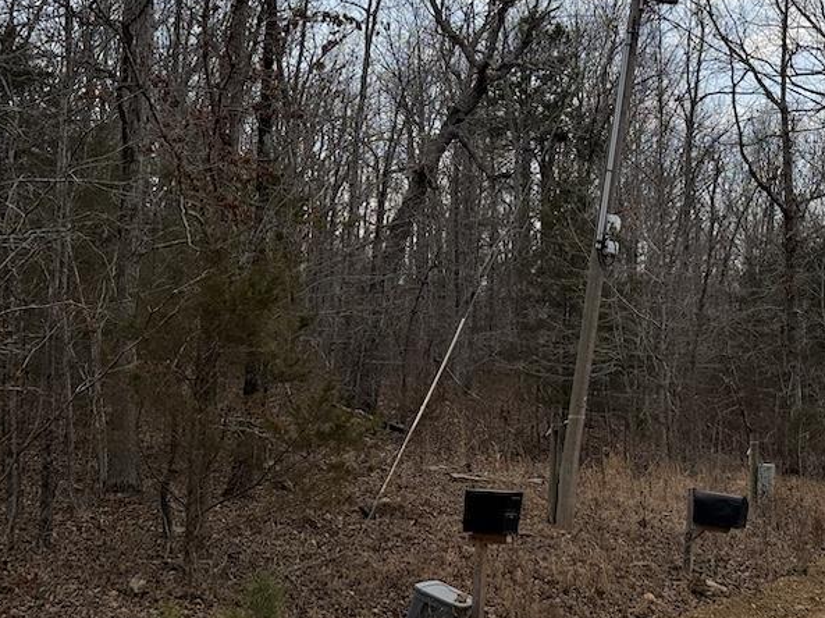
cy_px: 128
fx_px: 1929
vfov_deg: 18.0
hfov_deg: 23.9
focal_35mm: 81
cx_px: 614
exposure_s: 1/2762
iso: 64
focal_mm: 6.76
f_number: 1.78
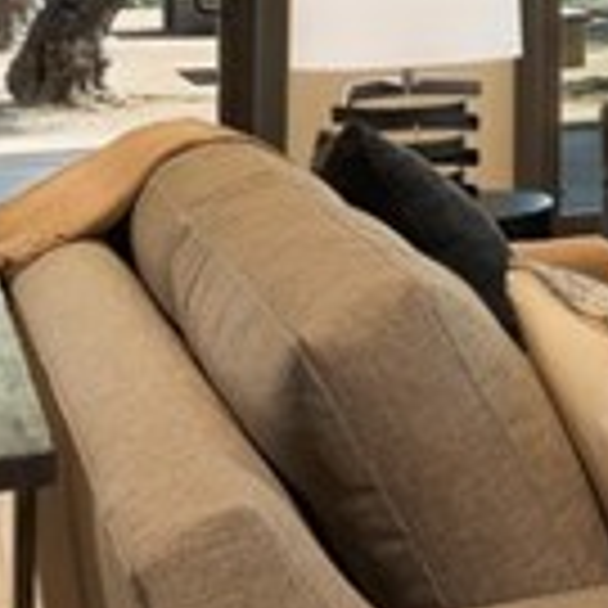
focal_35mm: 103
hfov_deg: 13.2
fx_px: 2047
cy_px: -99
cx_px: 1396
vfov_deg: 16.3
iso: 500
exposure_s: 1/10
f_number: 11
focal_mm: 16
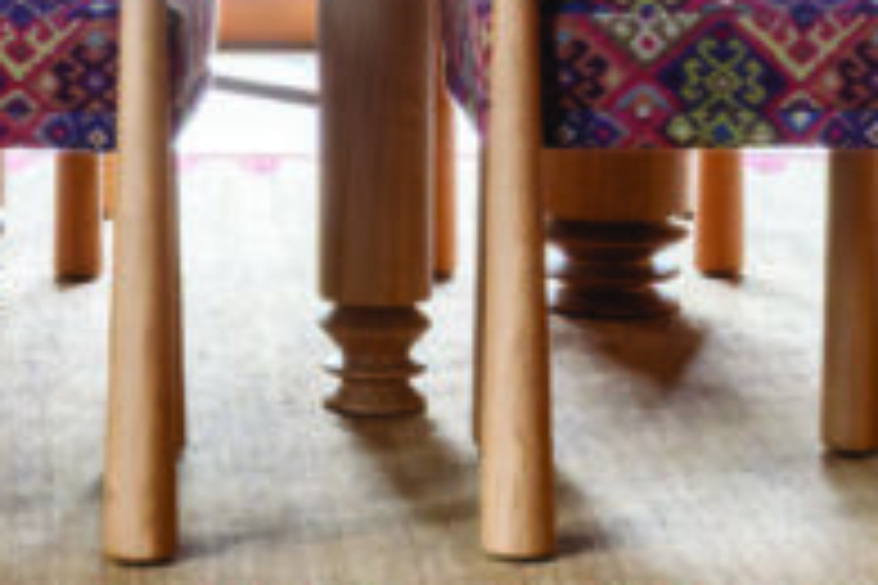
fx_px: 4487
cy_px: -767
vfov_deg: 7.1
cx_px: -18
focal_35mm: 184
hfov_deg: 11.1
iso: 800
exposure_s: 1/8
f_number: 16
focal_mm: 35
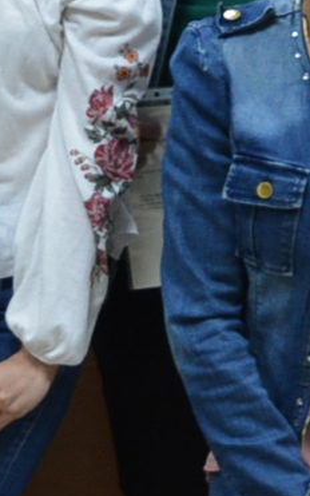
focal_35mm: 259
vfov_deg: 8.0
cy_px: -41
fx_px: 3501
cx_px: 21
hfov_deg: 5.1
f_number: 3.8
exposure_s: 1/60
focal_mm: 21
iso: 400
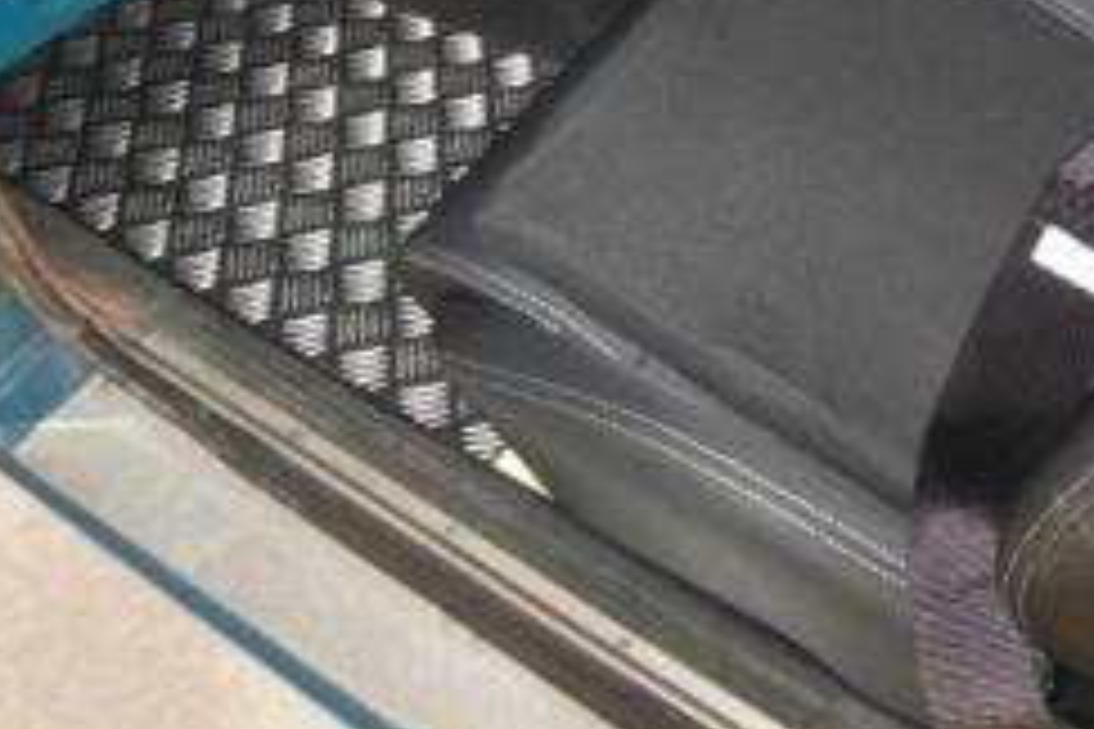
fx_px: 1459
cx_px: 914
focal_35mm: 48
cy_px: 4
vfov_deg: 26.6
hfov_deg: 39.1
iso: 320
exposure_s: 1/25
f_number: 3.2
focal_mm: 4.5
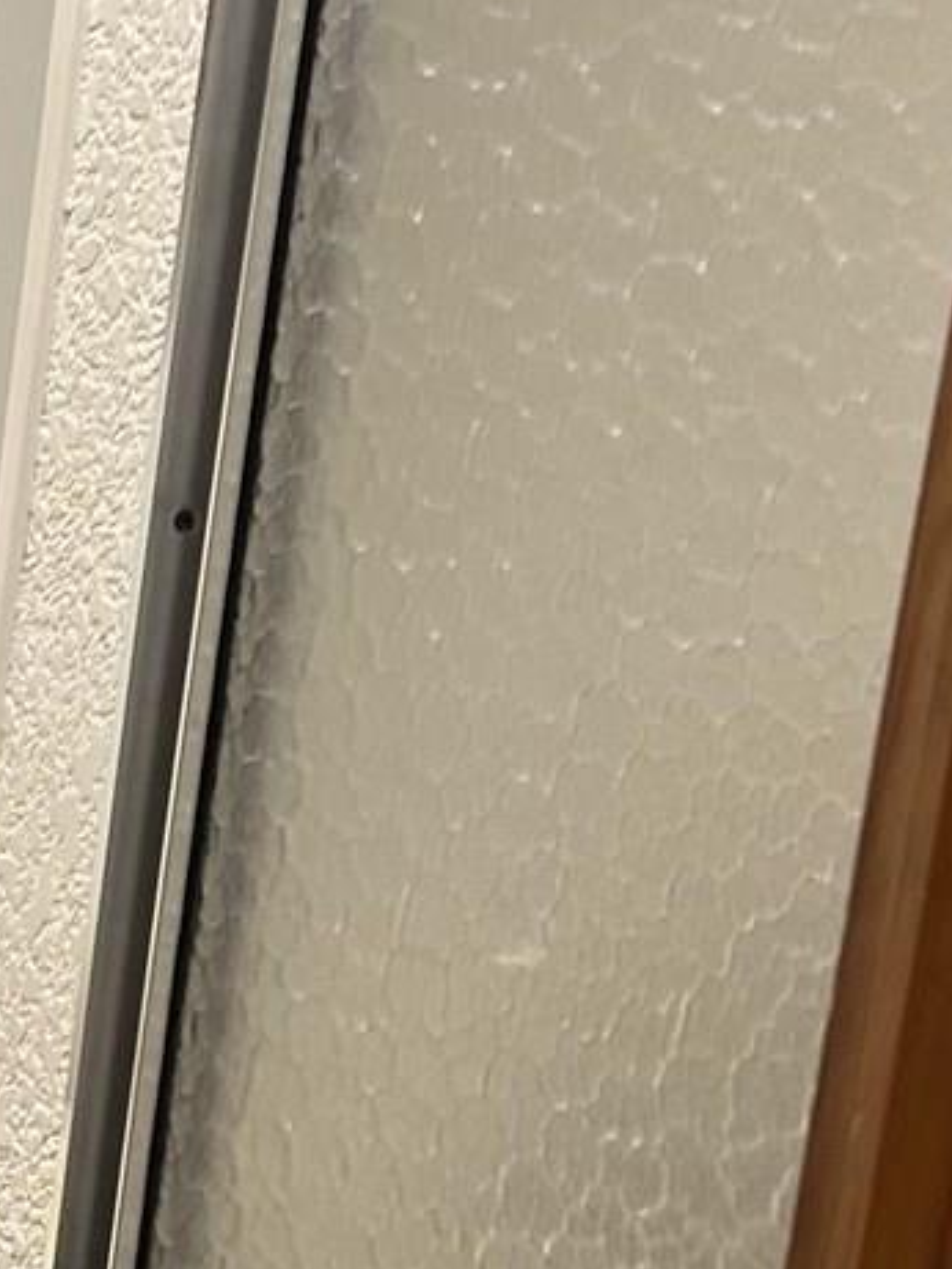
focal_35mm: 130
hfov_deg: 10.9
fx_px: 4765
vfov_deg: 15.0
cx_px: -567
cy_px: 1164
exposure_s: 1/60
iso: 80
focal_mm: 5.7
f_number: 1.5
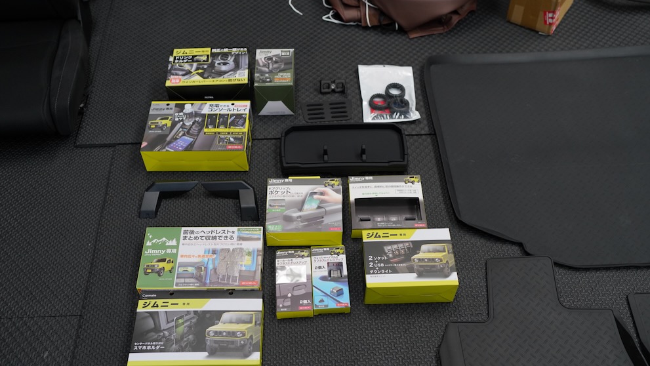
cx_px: 323
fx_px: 638
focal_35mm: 37
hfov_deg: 54.0
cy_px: 213
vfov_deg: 32.0
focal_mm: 35
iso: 800
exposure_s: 1/640
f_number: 2.8
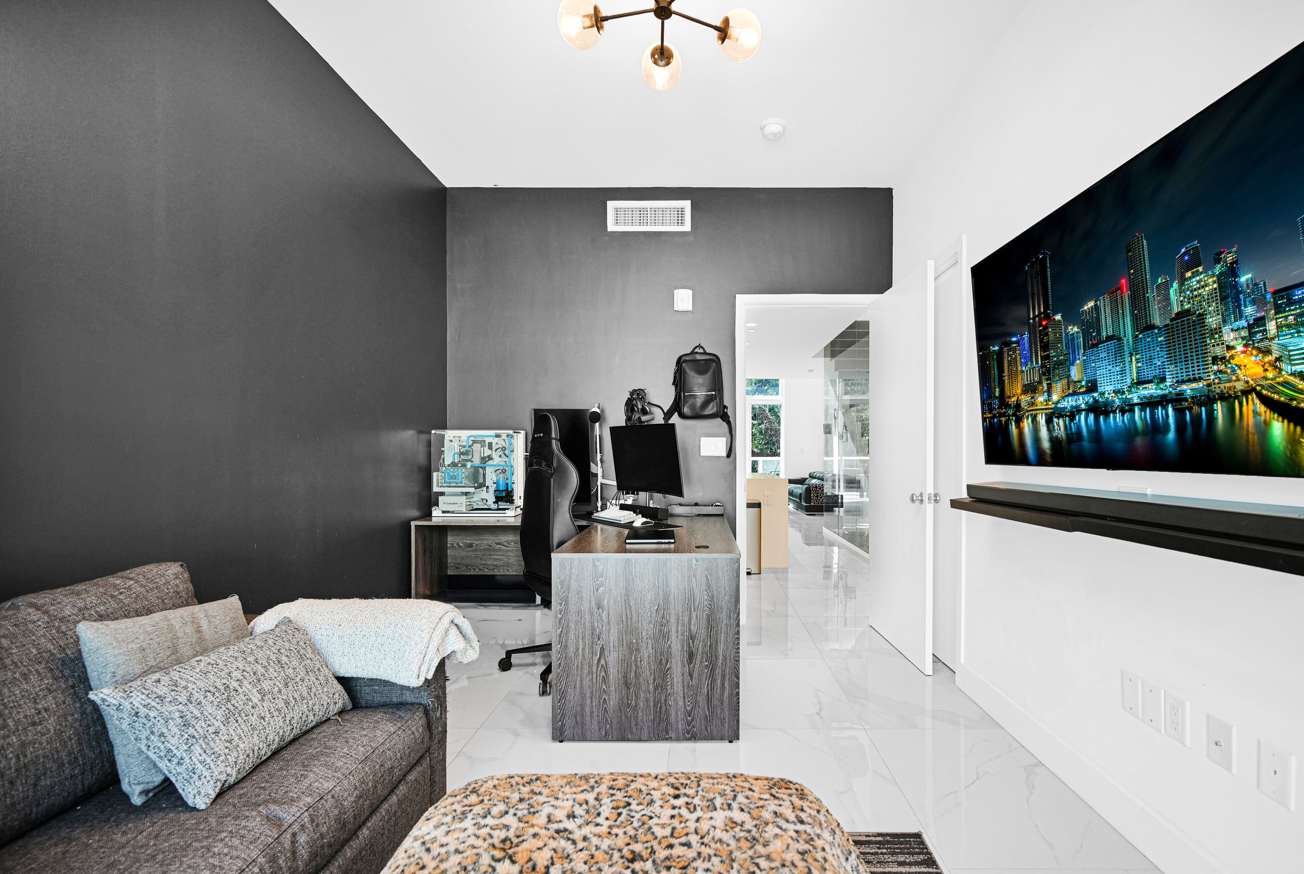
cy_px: 457
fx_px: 544
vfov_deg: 77.5
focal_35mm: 15
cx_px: 697
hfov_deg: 100.1
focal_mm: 14
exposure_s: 1/15
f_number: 4
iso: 110
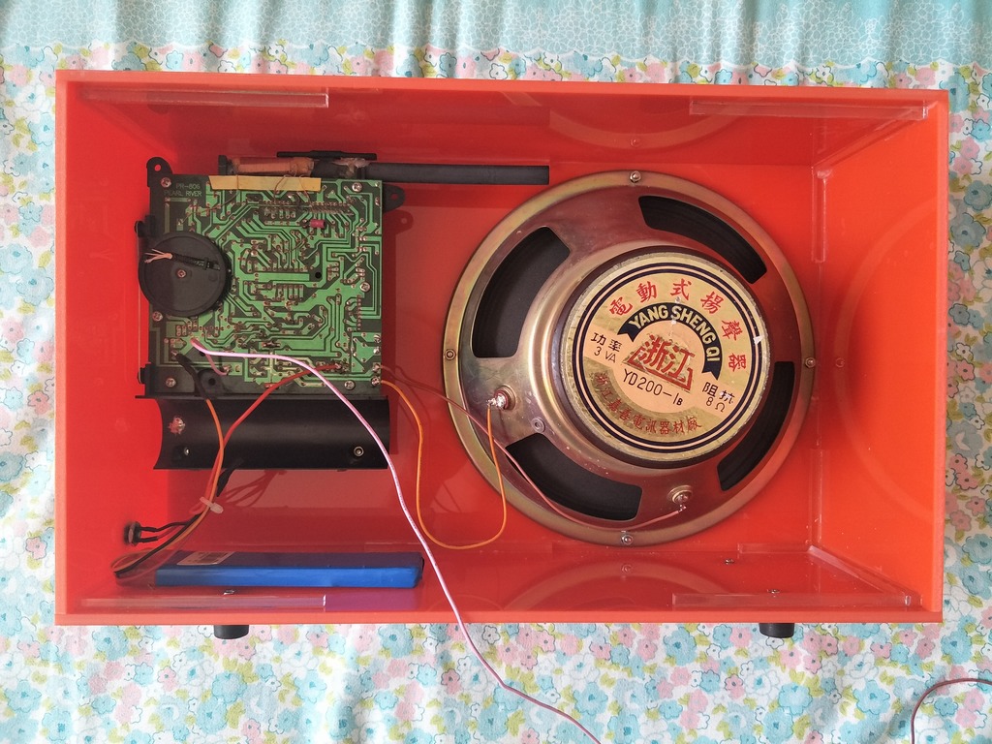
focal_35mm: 22
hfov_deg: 76.4
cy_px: 372
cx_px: 496
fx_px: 630
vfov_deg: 61.1
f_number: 1.7
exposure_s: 1/50
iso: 157
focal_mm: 3.79
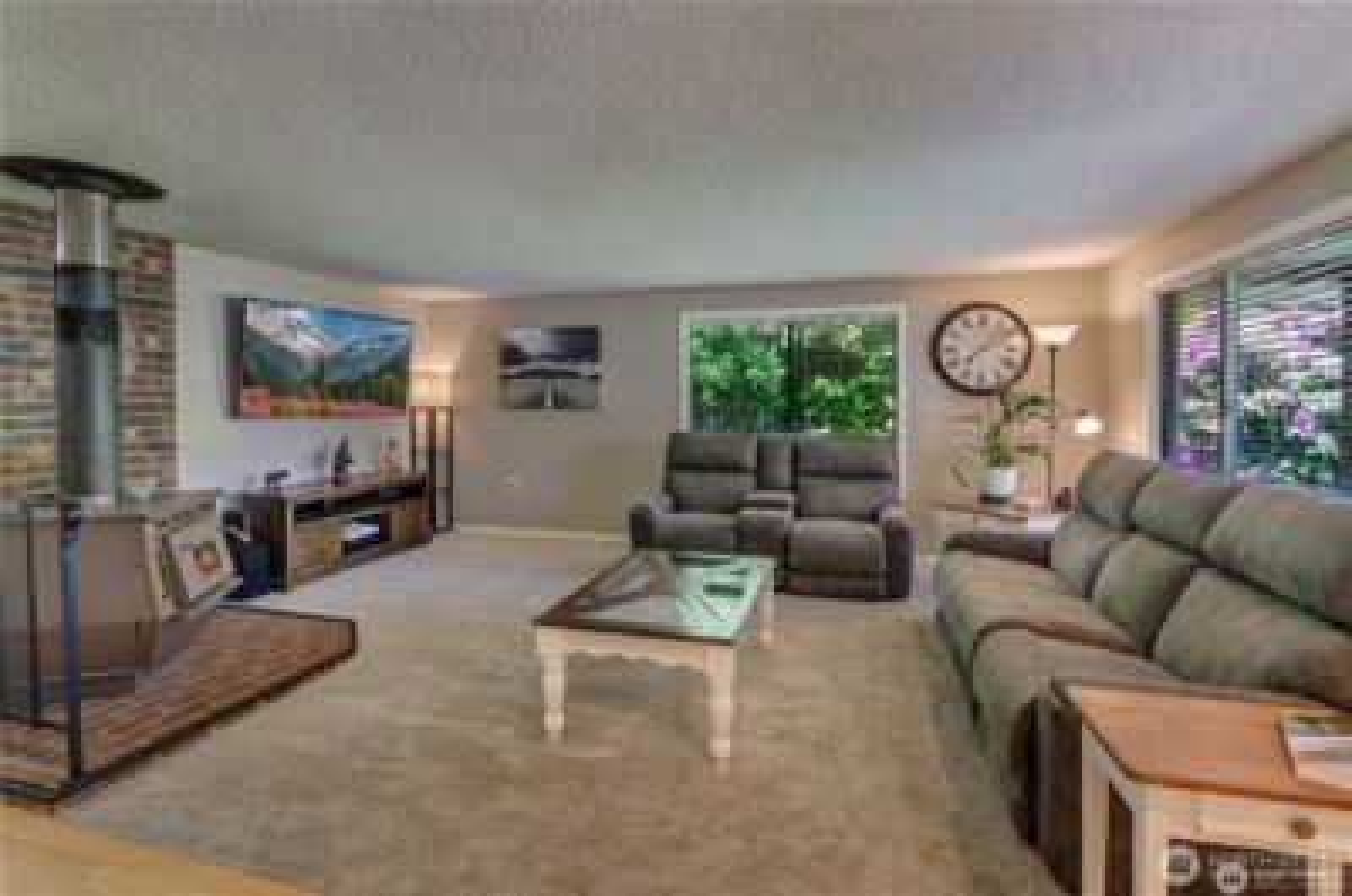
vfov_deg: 77.1
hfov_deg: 100.5
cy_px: 448
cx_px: 676
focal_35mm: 15
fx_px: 562
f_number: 5
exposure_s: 1/10
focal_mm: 10
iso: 160
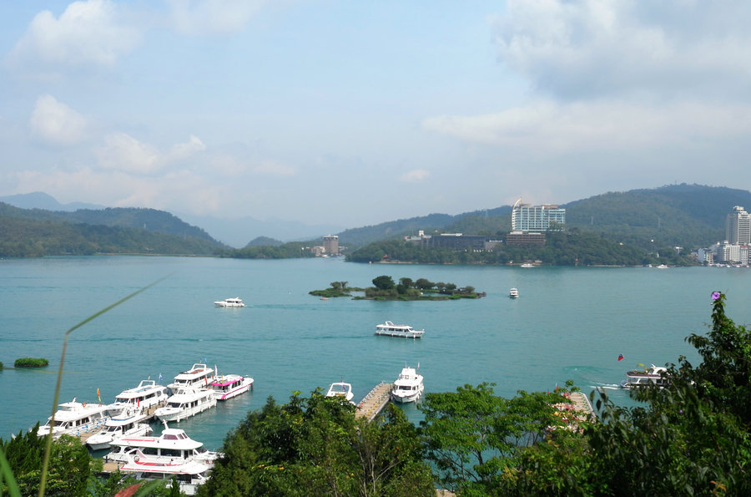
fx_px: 749
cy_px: 248
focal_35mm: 36
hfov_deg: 53.3
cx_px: 376
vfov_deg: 36.7
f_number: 6.3
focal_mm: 24
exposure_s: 1/1000
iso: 200
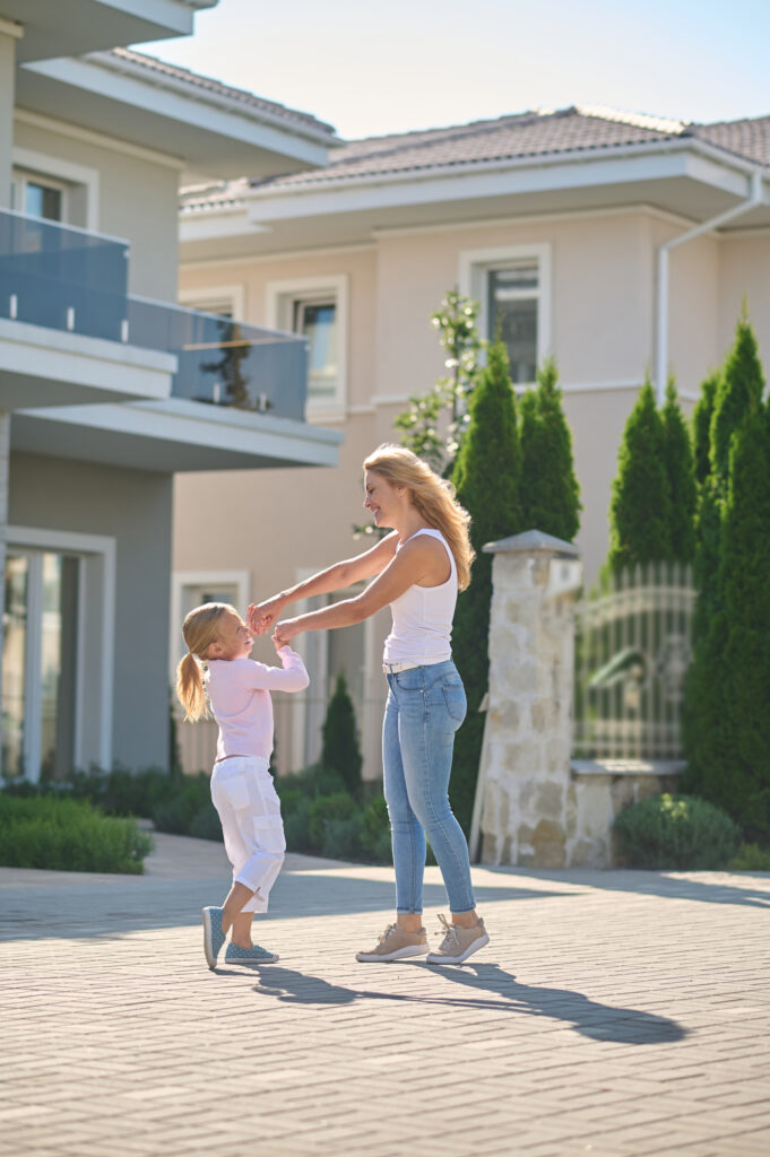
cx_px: 385
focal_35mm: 85
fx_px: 2731
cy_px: 578
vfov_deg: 23.9
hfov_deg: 16.0
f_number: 2.5
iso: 160
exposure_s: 1/1600
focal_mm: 85
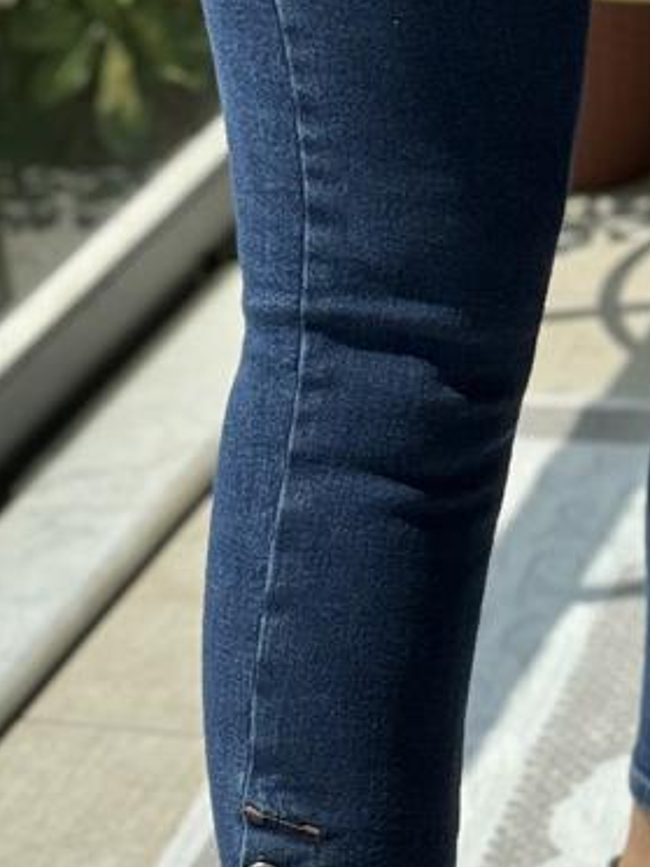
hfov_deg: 8.6
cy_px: 313
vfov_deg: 11.5
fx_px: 4306
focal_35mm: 172
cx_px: 638
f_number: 1.78
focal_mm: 6.76
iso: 64
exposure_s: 1/1076
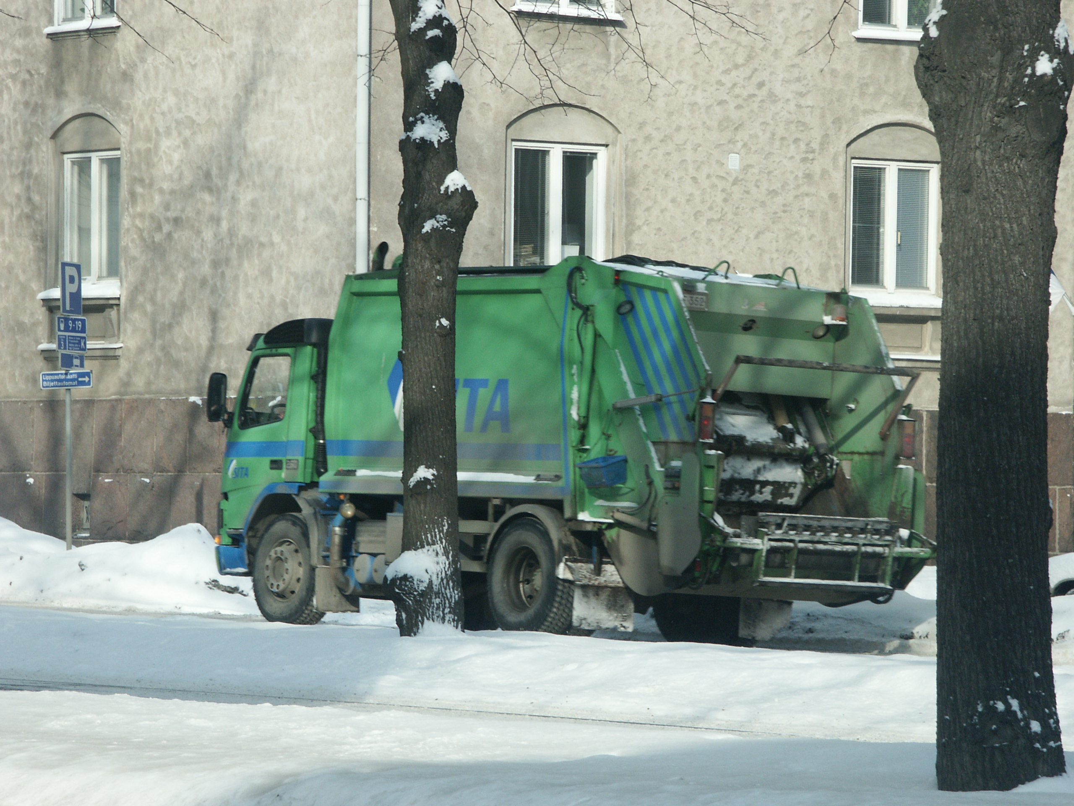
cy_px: 403
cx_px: 537
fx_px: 6174
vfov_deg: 7.5
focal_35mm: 199
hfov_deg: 9.9
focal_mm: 50.48
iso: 100
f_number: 6.7
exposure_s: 1/180
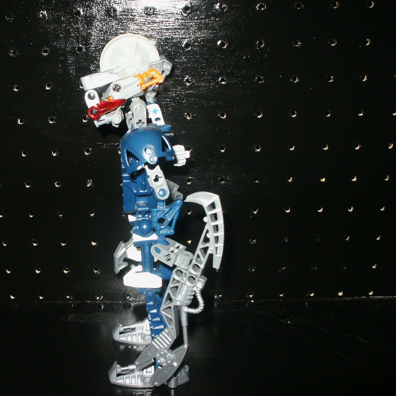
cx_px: 131
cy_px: 207
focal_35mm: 45
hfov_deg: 37.1
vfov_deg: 37.5
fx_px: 582
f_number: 6.7
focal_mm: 7.19
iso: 200
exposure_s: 1/45
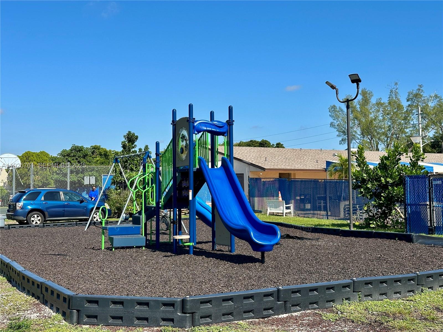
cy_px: 166
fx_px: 614
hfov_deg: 39.7
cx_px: 222
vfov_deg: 30.3
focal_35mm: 48
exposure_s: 1/3876
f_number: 1.78
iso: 64
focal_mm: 6.86
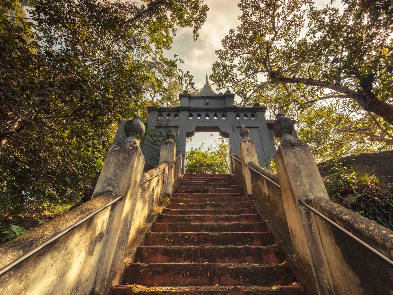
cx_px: 196
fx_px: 295
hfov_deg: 67.3
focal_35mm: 26
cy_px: 148
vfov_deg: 53.1
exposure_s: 1/1100
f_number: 2.2
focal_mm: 3.81
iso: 50
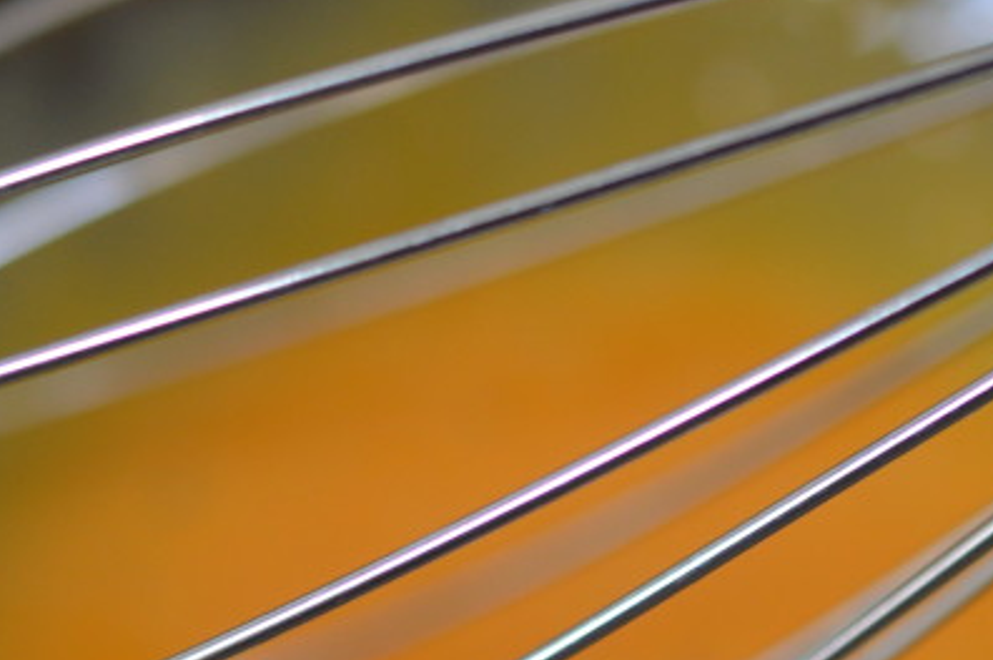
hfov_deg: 13.2
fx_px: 4270
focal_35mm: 155
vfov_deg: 8.7
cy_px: 796
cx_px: 670
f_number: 3
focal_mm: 40
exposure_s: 1/60
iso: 450
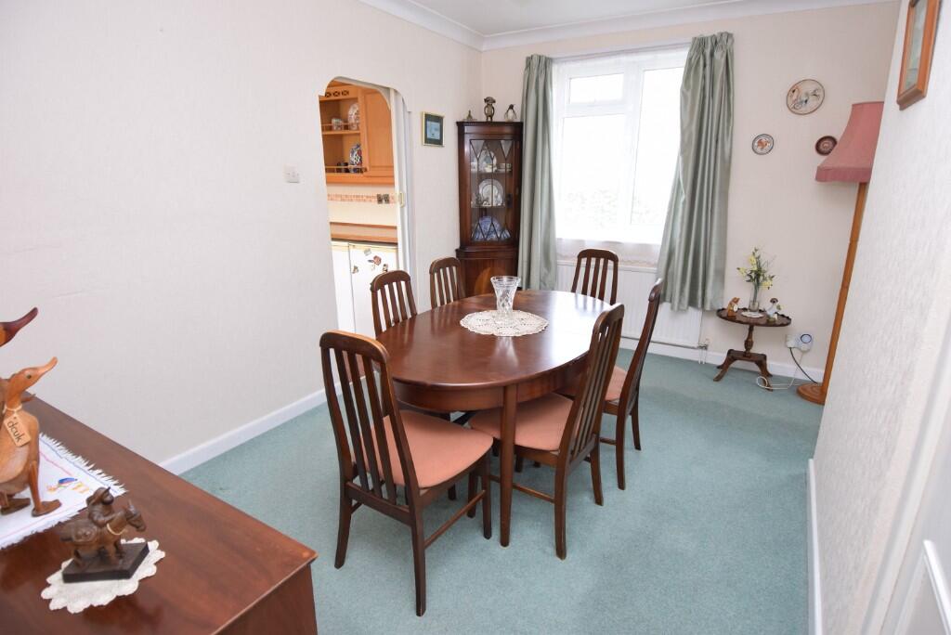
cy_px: 318
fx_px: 476
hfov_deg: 90.0
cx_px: 476
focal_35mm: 18
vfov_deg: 67.5
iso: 400
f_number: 5
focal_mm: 12
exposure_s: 1/100
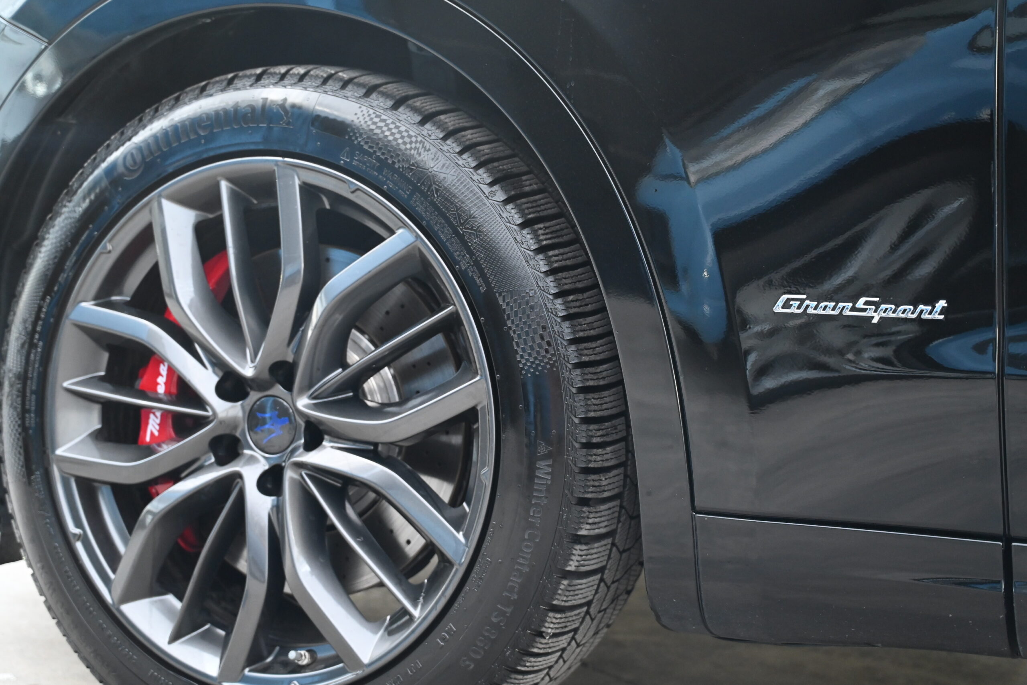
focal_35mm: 50
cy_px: 342
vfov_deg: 27.0
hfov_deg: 39.6
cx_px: 514
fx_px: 1426
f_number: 4
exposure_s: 1/125
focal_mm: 50
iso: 3200
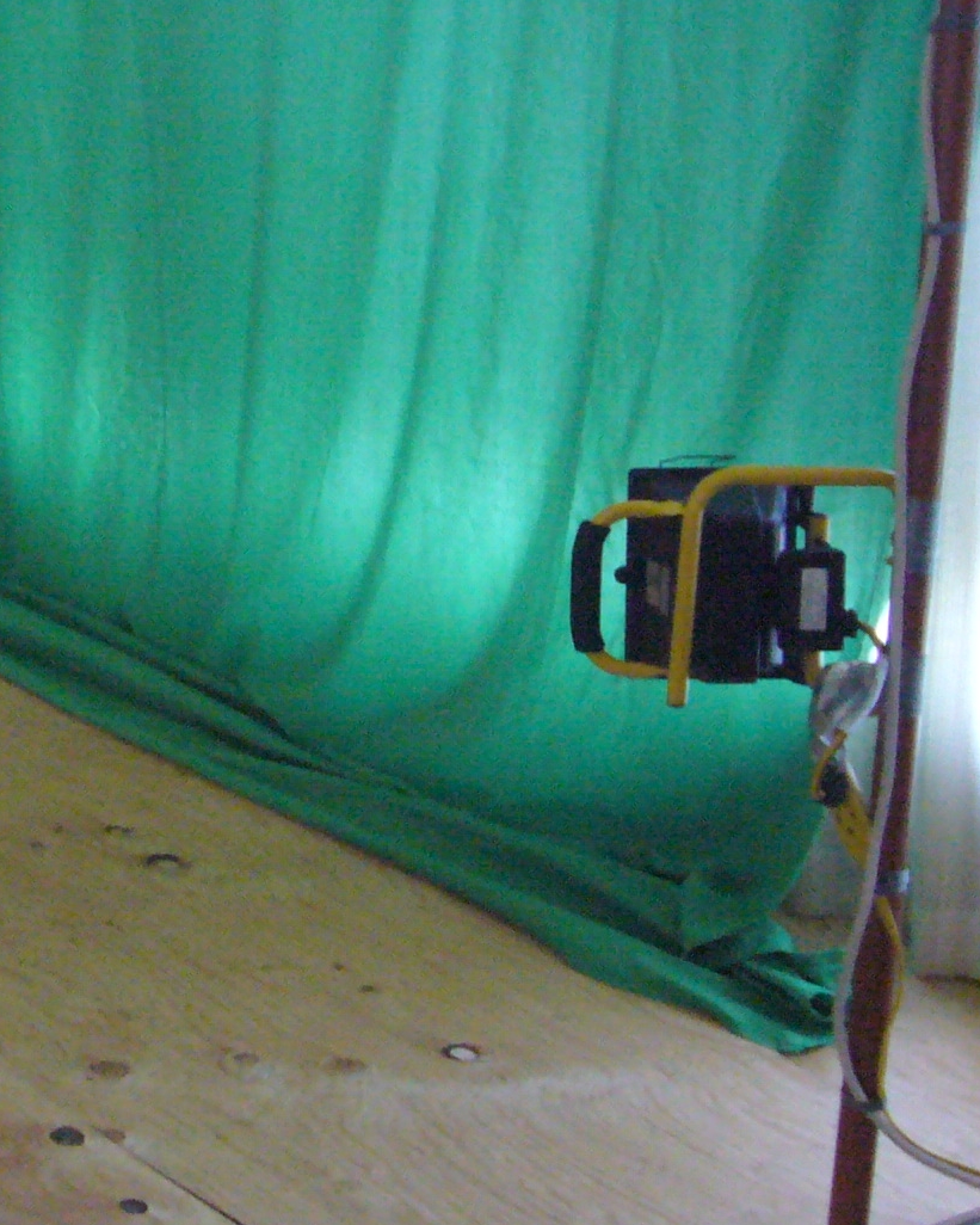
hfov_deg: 19.1
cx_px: -246
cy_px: 487
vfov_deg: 25.3
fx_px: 2719
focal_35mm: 75
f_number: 2.8
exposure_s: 1/8
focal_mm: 4.6
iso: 400
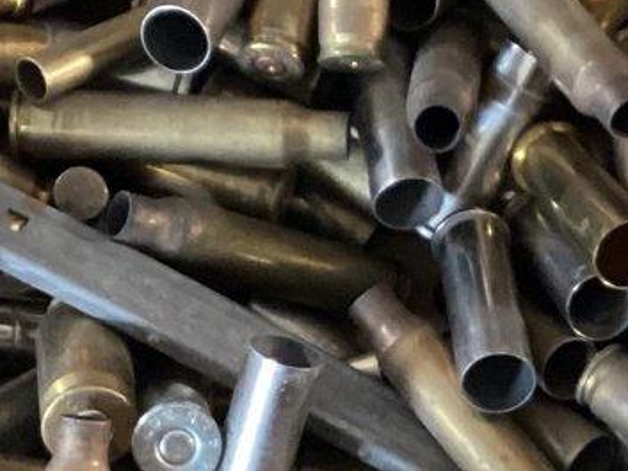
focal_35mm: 133
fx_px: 2414
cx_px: 407
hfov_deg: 14.8
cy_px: 429
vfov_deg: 11.1
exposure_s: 1/30
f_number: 2.4
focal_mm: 3.3
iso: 640
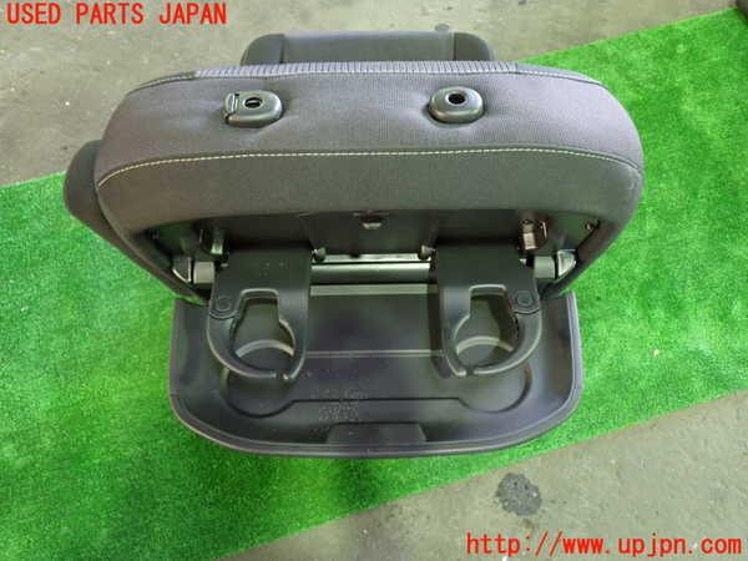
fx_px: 648
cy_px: 280
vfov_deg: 46.8
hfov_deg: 60.0
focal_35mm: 30
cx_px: 374
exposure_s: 1/20
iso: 800
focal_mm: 5.4
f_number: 2.3
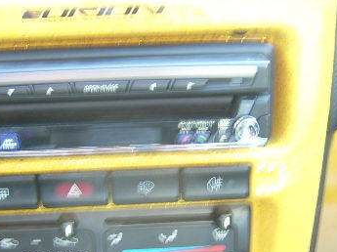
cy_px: 187
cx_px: 147
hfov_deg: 29.8
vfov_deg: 22.4
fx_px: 632
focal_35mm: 65
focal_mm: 5.95
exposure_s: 1/5
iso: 50
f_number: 2.8
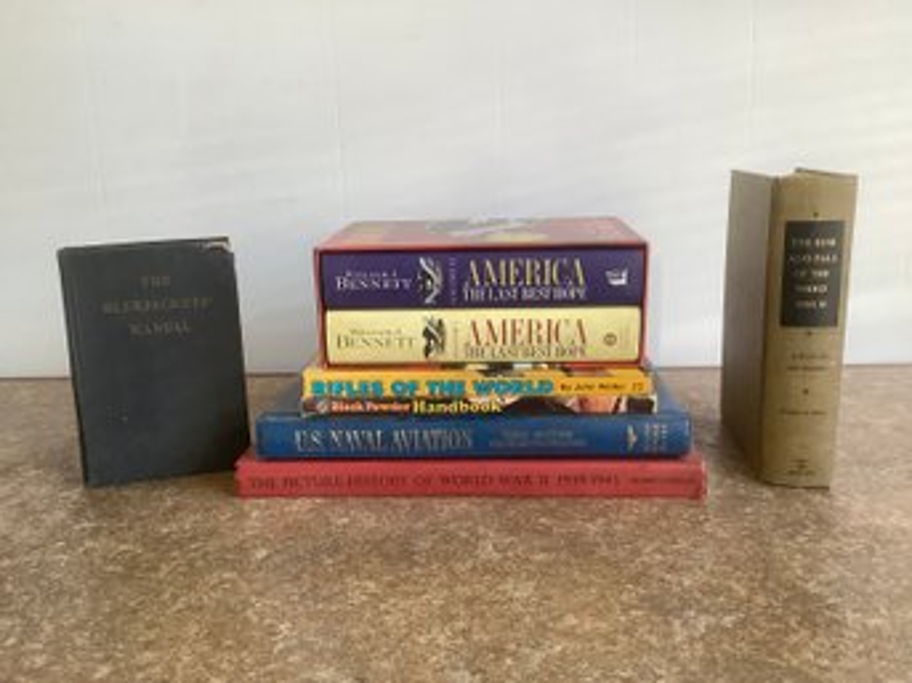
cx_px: 456
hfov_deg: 58.4
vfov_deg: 45.4
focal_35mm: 31
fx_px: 816
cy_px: 342
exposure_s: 1/120
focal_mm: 3.3
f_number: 2.4
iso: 80
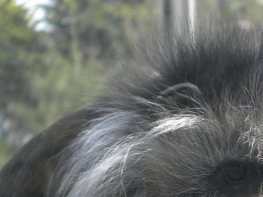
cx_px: 241
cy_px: 183
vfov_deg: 4.3
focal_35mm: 342
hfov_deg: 5.8
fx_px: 2598
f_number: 5.2
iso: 80
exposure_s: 1/86
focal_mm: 33.1
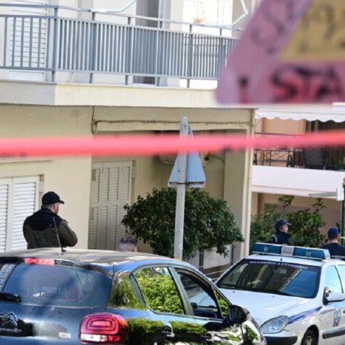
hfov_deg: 11.9
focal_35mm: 147
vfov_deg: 11.9
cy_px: 165
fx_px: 1658
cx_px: 110
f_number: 4.5
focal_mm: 110
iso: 400
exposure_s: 1/400
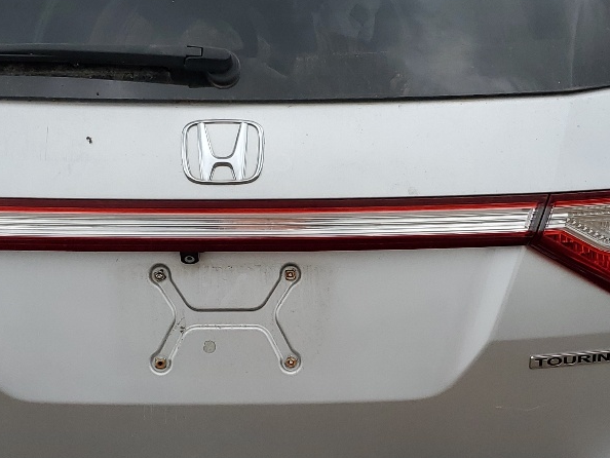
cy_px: 264
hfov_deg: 27.8
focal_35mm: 70
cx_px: 298
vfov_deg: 21.0
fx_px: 1234
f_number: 1.5
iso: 50
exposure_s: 1/1250
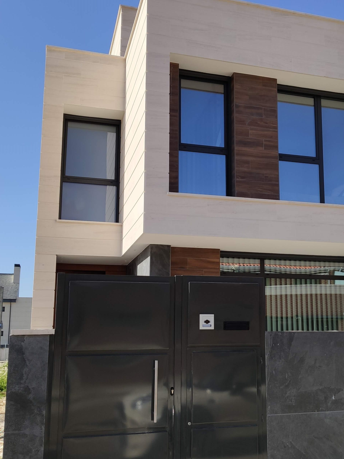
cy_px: 240
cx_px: 234
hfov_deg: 34.7
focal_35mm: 41
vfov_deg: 45.8
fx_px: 543
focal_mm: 4.75
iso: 112
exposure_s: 1/2519
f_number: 1.75
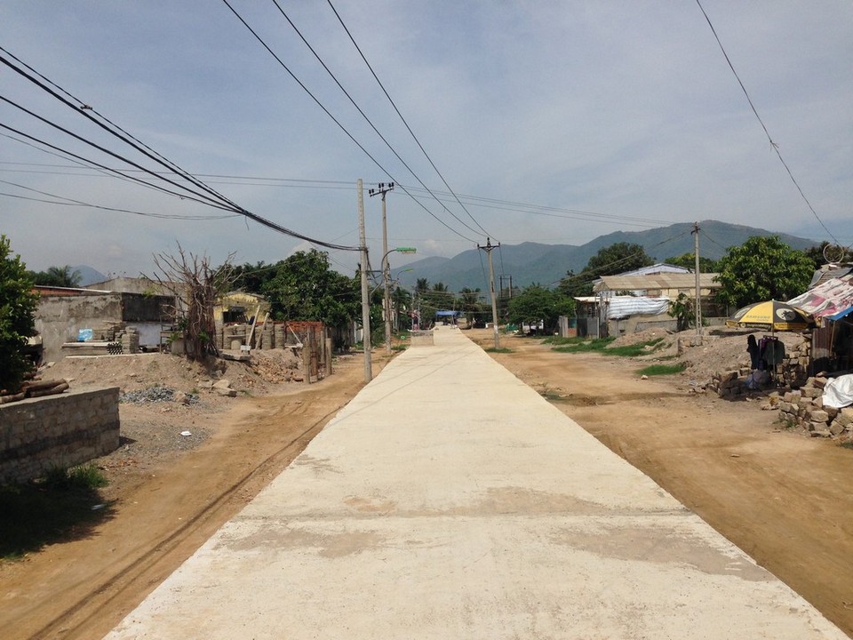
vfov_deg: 42.9
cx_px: 426
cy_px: 320
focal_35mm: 33
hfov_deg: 55.4
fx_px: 813
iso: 50
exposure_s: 1/3623
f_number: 2.4
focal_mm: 4.12
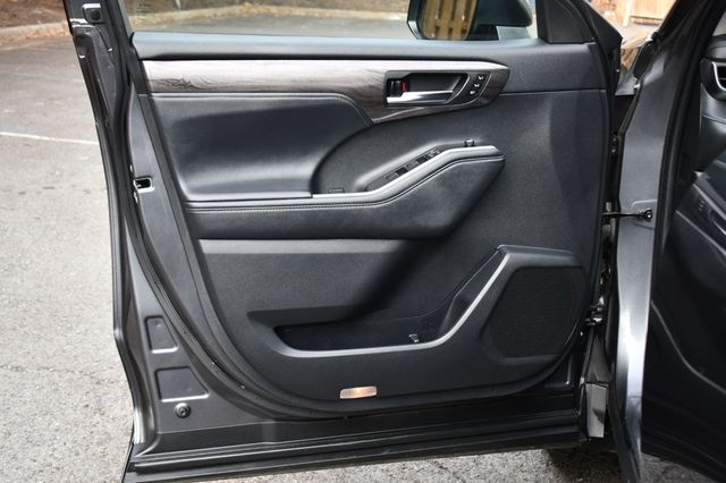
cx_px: 363
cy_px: 242
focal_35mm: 45
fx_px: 907
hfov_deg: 43.6
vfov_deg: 29.8
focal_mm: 30
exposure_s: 1/250
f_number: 4.5
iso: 400
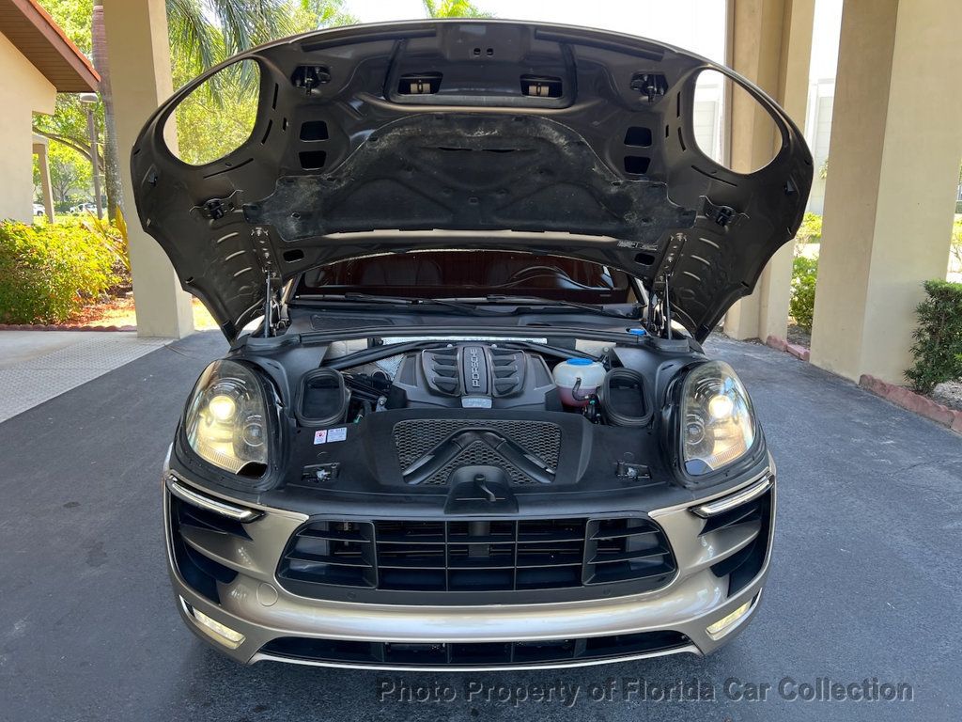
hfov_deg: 67.3
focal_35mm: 26
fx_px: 723
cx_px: 481
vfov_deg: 53.1
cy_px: 361
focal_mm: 5.7
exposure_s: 1/121
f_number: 1.5
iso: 40
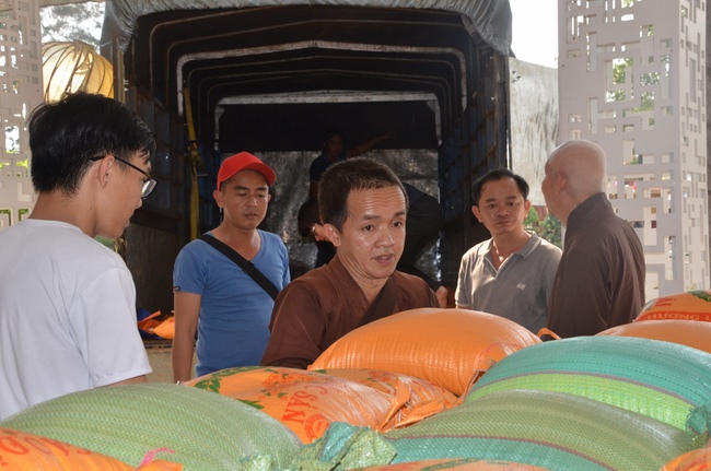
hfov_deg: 29.9
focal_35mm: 68
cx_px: 356
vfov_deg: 20.1
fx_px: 1331
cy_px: 236
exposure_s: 1/250
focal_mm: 45
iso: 1000
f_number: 13
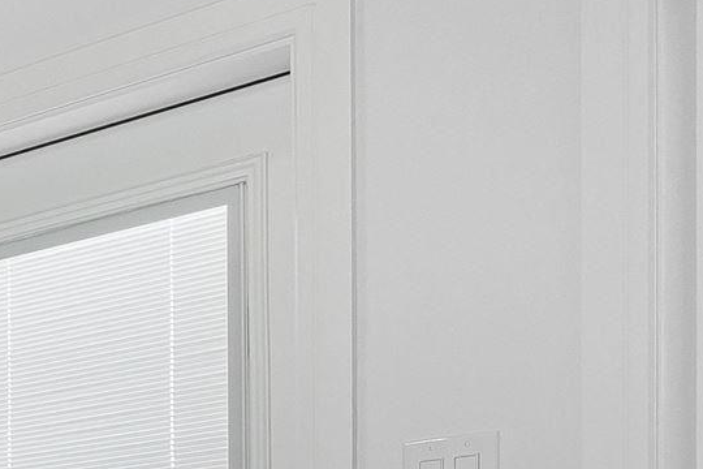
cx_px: -673
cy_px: 752
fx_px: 1832
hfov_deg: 16.7
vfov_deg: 13.5
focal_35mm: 94
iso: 200
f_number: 11
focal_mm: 11
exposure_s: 1/10
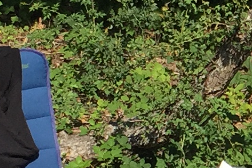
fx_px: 1561
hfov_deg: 8.9
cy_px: 203
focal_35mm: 223
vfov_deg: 6.1
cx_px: 440
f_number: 2.2
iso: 32
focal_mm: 4.15
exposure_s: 1/1980
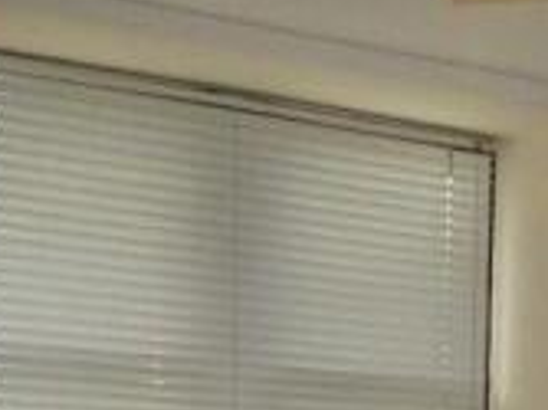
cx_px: 491
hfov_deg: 26.9
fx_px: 1107
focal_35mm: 70
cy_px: 664
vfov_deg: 18.0
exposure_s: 1/60
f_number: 2.8
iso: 800
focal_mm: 3.6
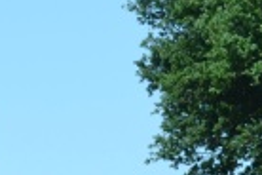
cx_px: -42
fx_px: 2525
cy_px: 581
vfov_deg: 3.8
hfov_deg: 5.9
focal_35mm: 347
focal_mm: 32
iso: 100
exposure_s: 1/200
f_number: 7.1
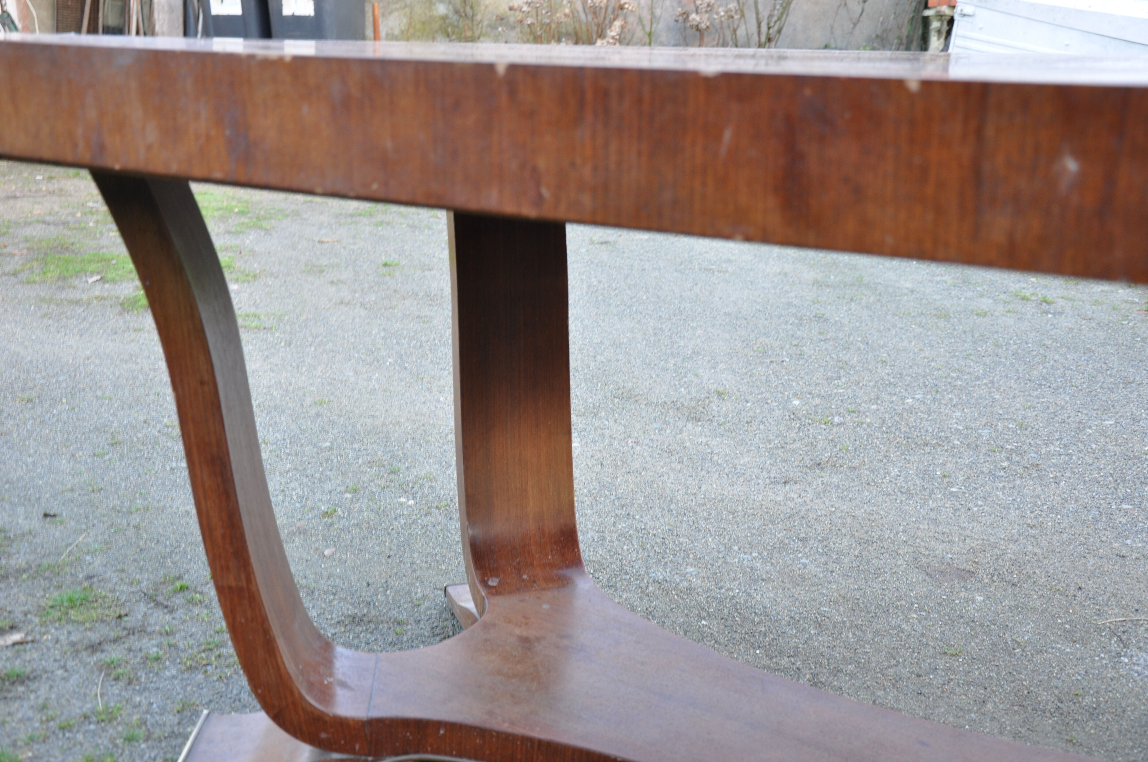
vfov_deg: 31.8
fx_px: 1338
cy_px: 381
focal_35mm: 42
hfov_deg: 46.4
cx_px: 574
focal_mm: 28
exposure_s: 1/30
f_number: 5.6
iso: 250
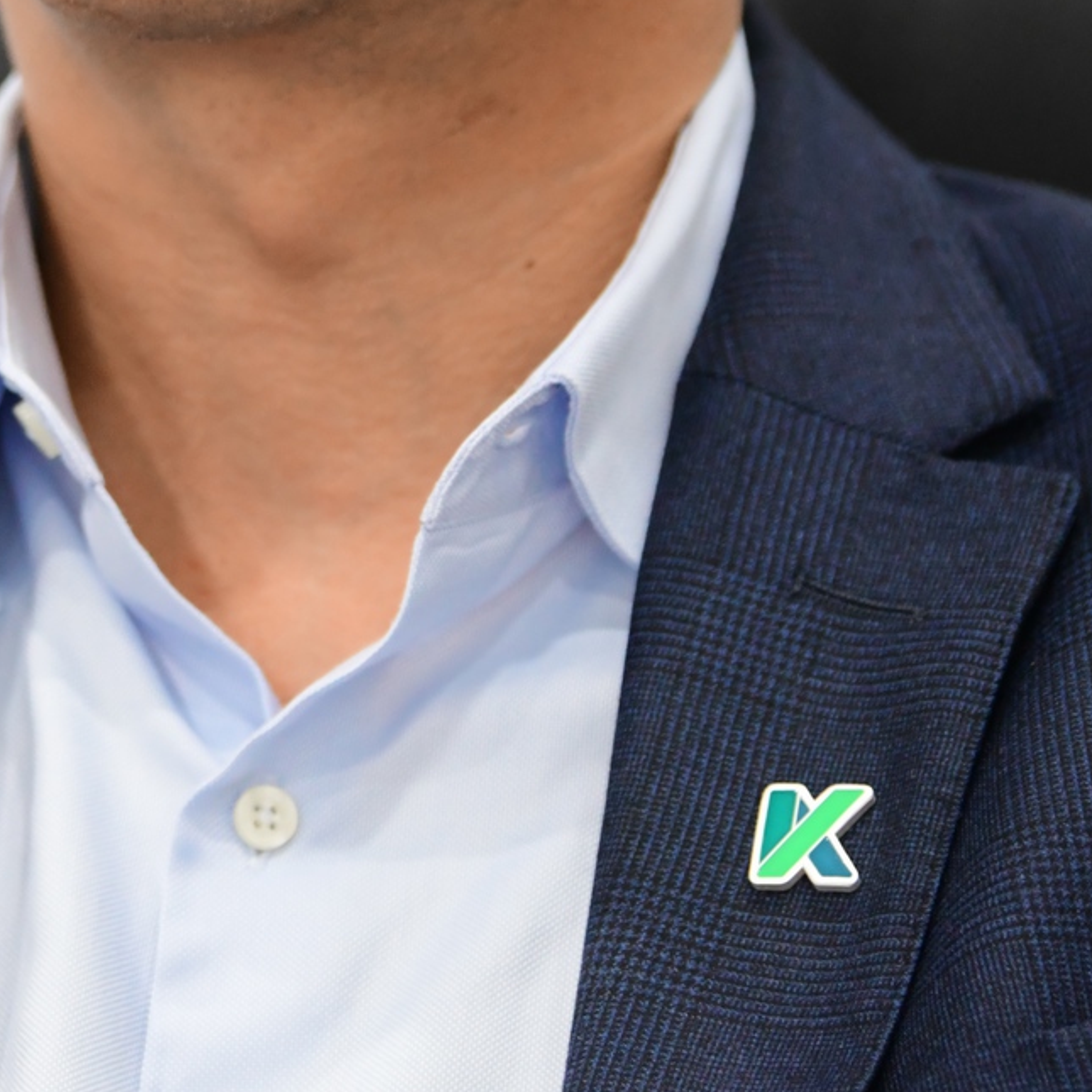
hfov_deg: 4.7
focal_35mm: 371
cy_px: -168
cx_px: 20
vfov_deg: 4.7
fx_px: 13241
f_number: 2.8
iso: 2000
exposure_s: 1/160
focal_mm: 110
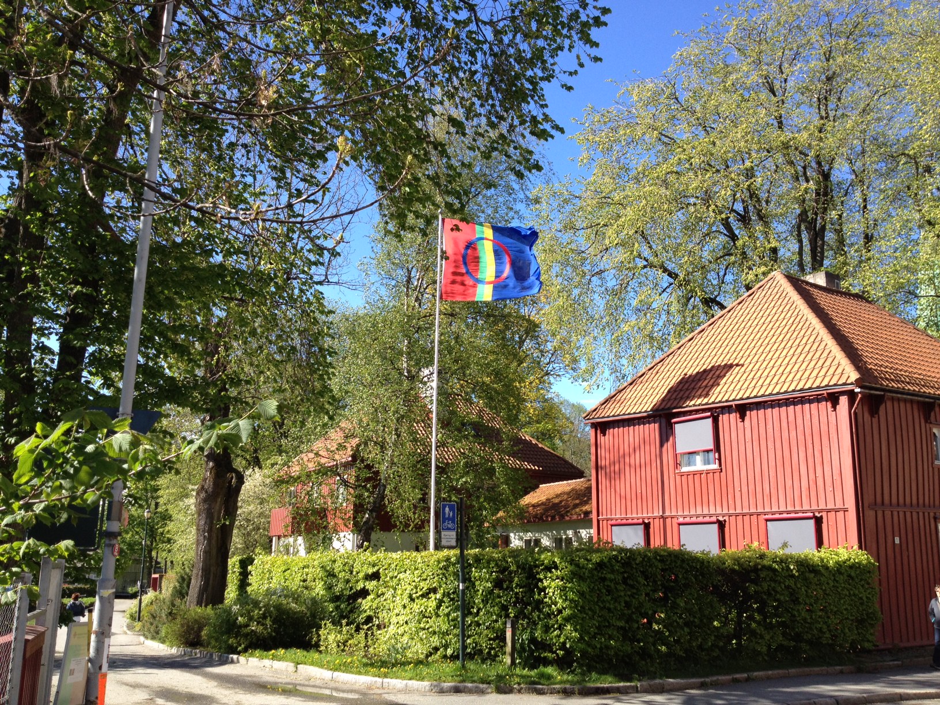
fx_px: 950
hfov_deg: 52.6
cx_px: 470
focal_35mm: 35
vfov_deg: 40.7
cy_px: 352
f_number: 2.4
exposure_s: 1/613
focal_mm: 4.28
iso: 50
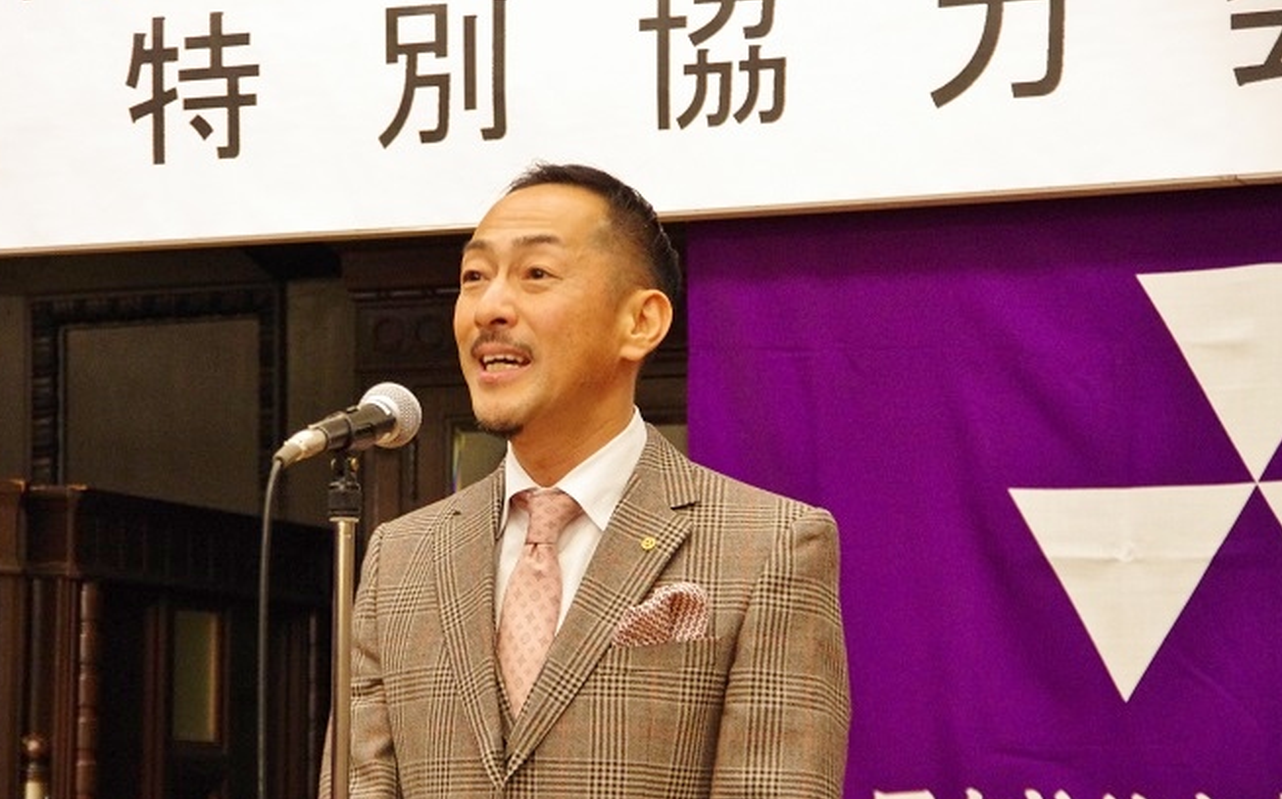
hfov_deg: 18.6
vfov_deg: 11.7
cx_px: 535
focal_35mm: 112
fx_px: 3911
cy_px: 436
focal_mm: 60
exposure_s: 1/50
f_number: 4.5
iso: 3200
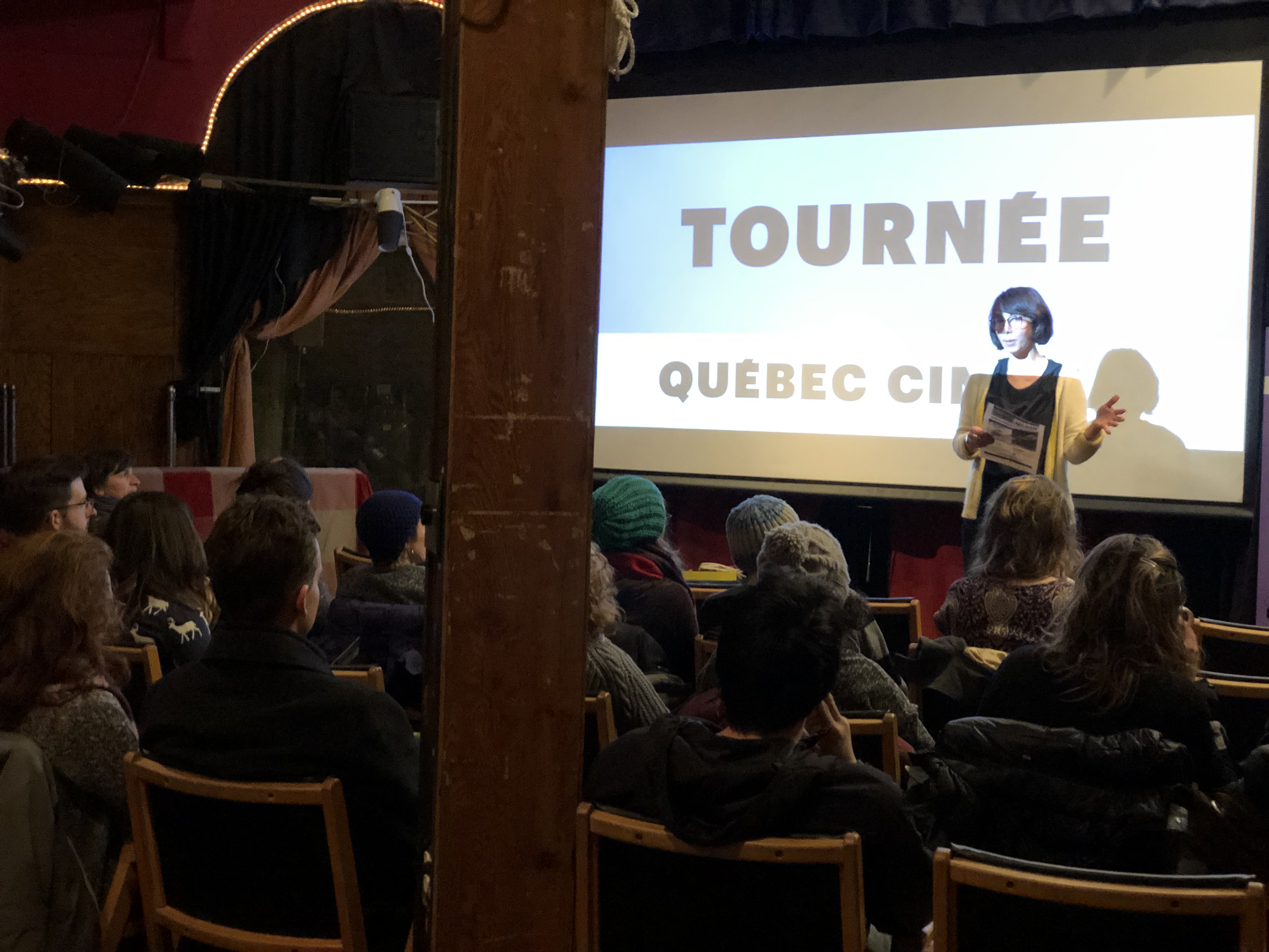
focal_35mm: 52
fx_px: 1906
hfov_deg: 36.8
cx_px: 634
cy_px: 476
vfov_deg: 28.0
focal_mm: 6
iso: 160
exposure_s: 1/10
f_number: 2.4
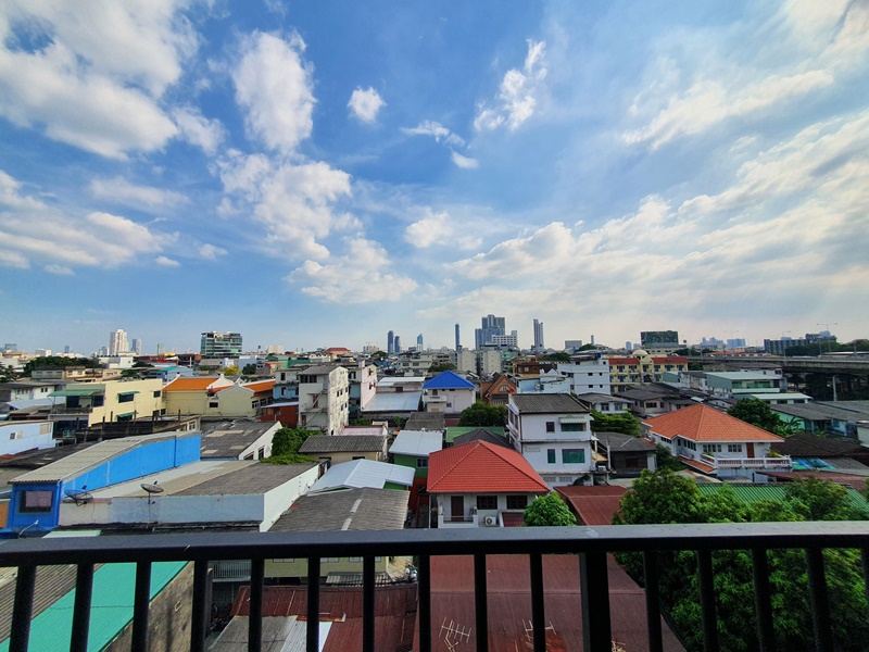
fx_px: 326
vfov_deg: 89.9
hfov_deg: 106.2
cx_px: 434
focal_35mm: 13
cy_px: 326
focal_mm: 1.8
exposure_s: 1/1576
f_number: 2.2
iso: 50
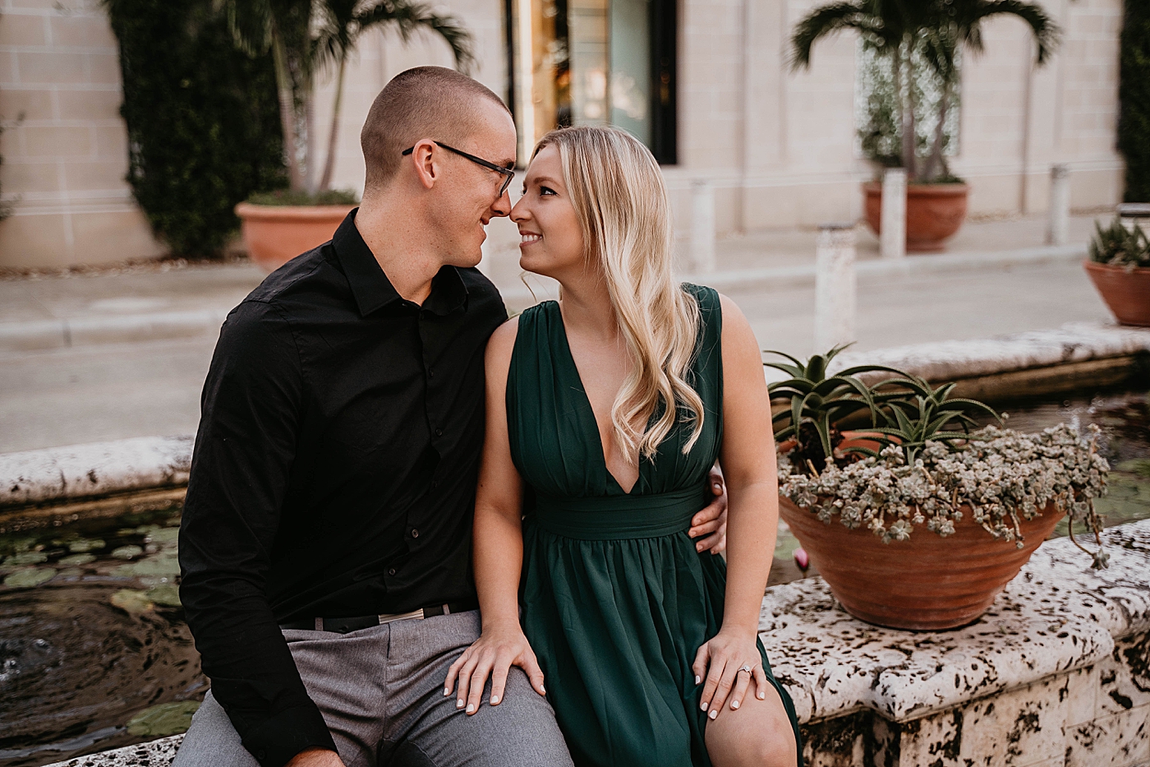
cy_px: 384
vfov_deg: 32.6
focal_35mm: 41
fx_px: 1309
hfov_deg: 47.4
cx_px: 575
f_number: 2.8
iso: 250
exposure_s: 1/250
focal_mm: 41
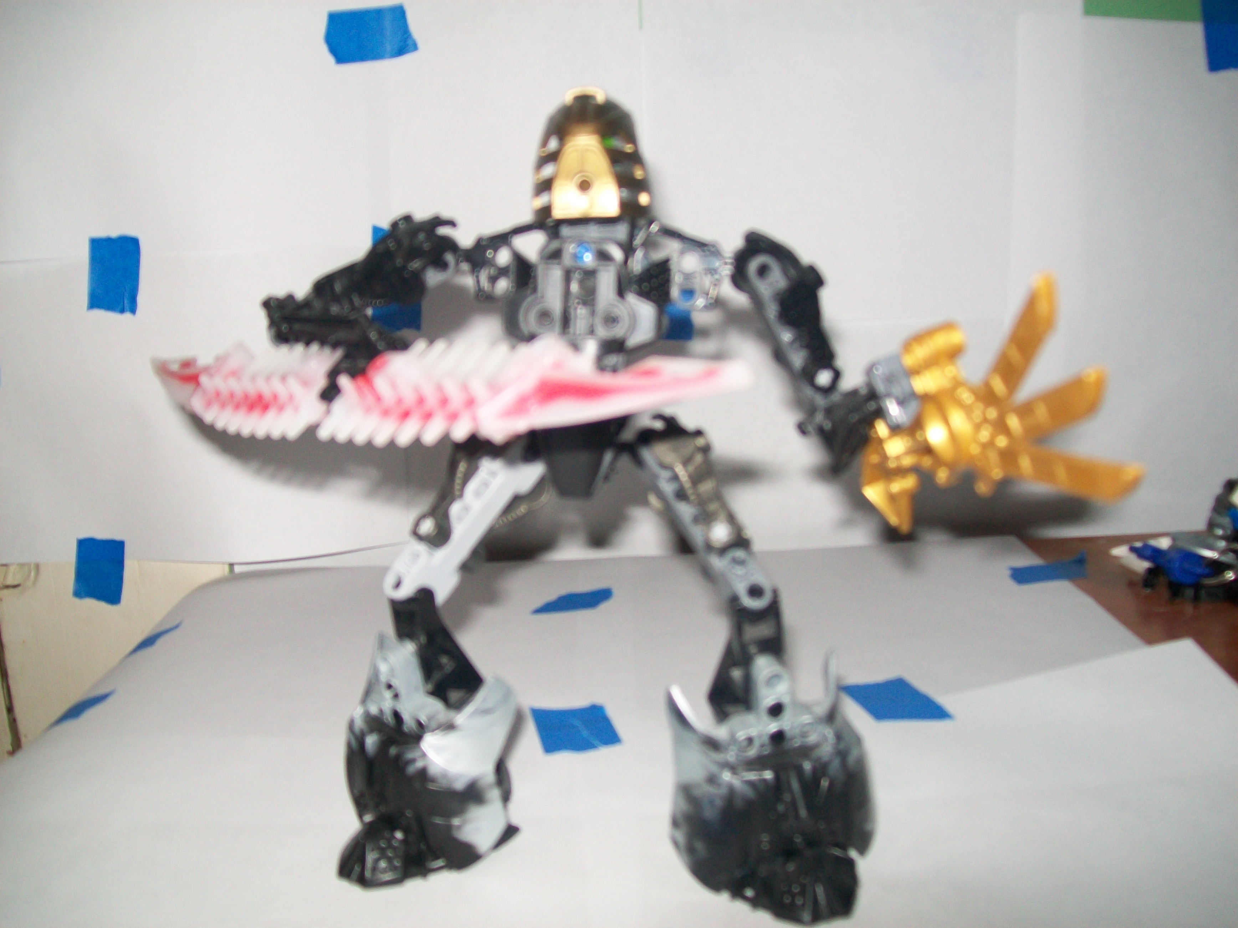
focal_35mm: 36
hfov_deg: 51.4
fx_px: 1287
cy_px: 464
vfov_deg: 39.7
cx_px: 619
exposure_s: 1/125
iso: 64
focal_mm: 6
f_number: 2.7
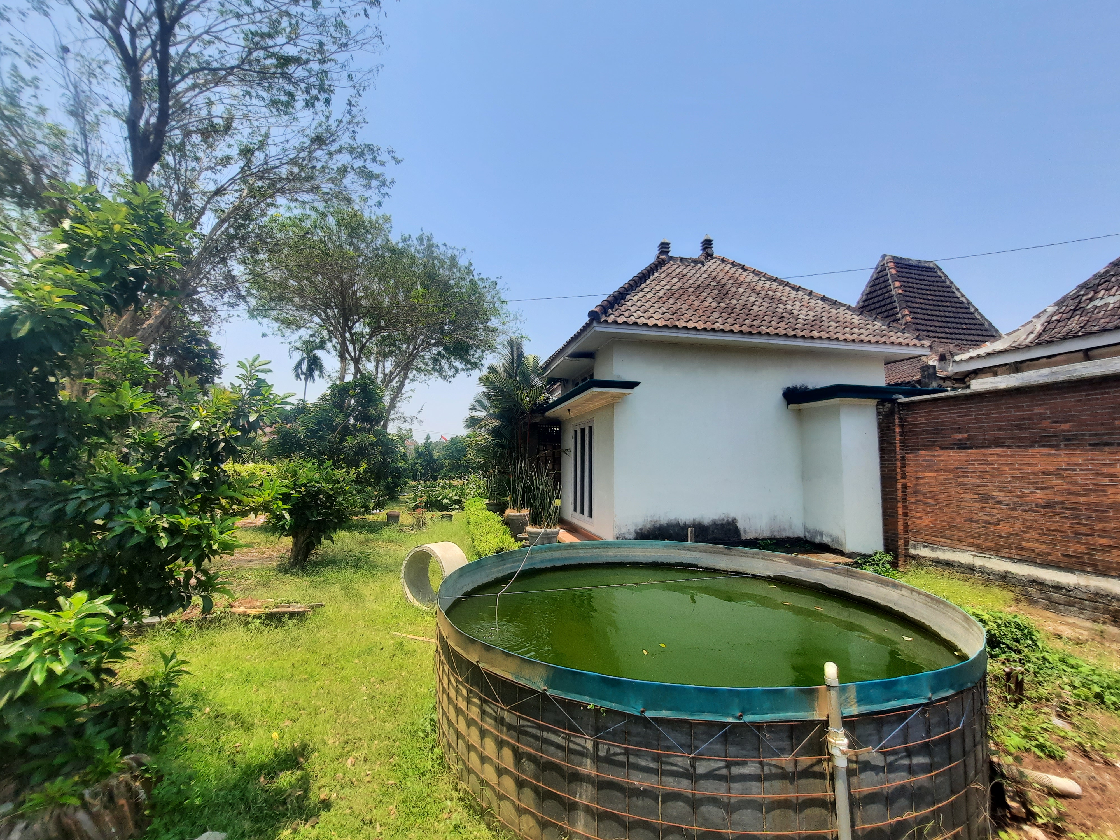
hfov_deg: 106.2
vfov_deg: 89.9
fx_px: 421
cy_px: 420
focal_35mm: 13
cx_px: 560
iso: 40
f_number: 2.2
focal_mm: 1.74
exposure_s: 1/1311
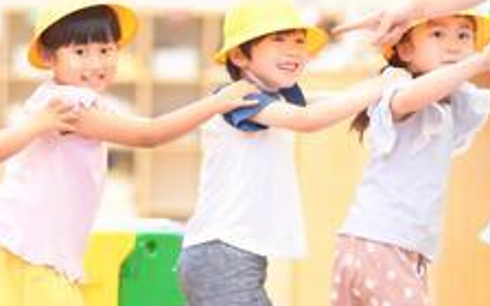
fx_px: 3098
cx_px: 144
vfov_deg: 5.7
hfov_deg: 9.0
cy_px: 131
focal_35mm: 232
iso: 400
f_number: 1.4
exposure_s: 1/320
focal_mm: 85
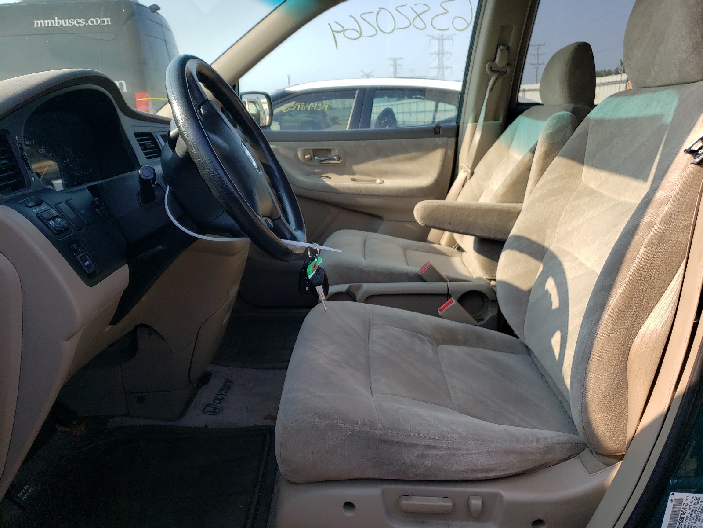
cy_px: 264
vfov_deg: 53.1
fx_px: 528
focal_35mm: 26
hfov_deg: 67.3
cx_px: 352
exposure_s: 1/1000
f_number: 1.5
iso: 50
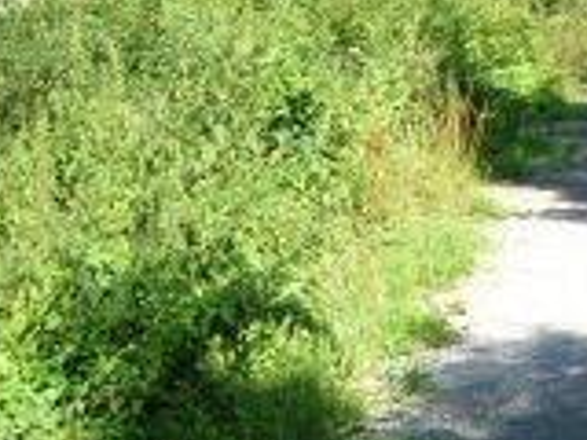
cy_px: -15
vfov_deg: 15.1
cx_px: 591
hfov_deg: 19.8
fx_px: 1628
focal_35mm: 96
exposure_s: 1/200
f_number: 4
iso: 100
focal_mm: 5.2
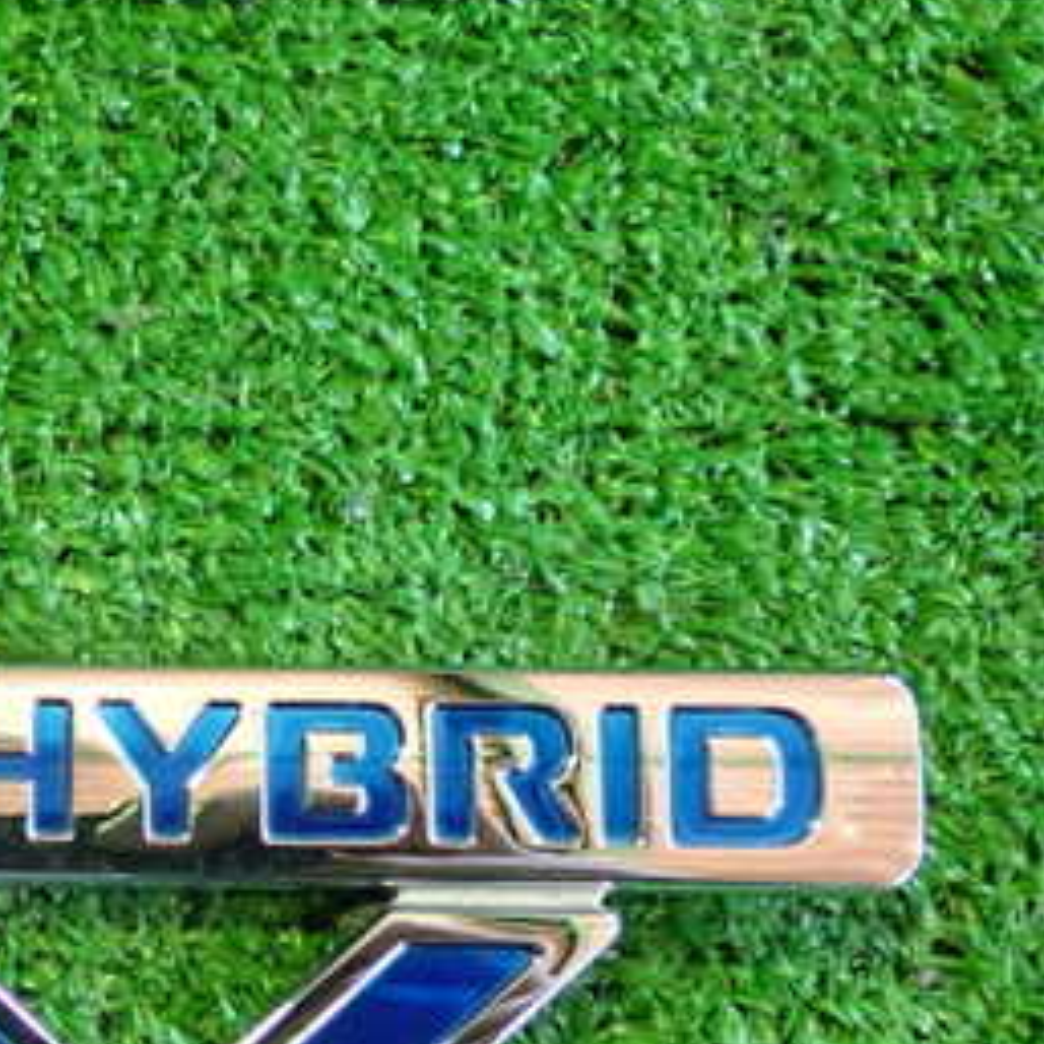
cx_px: -138
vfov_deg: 27.1
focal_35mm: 62
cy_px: 853
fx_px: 2116
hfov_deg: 25.5
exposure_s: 1/30
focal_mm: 5.4
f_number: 2.3
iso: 320
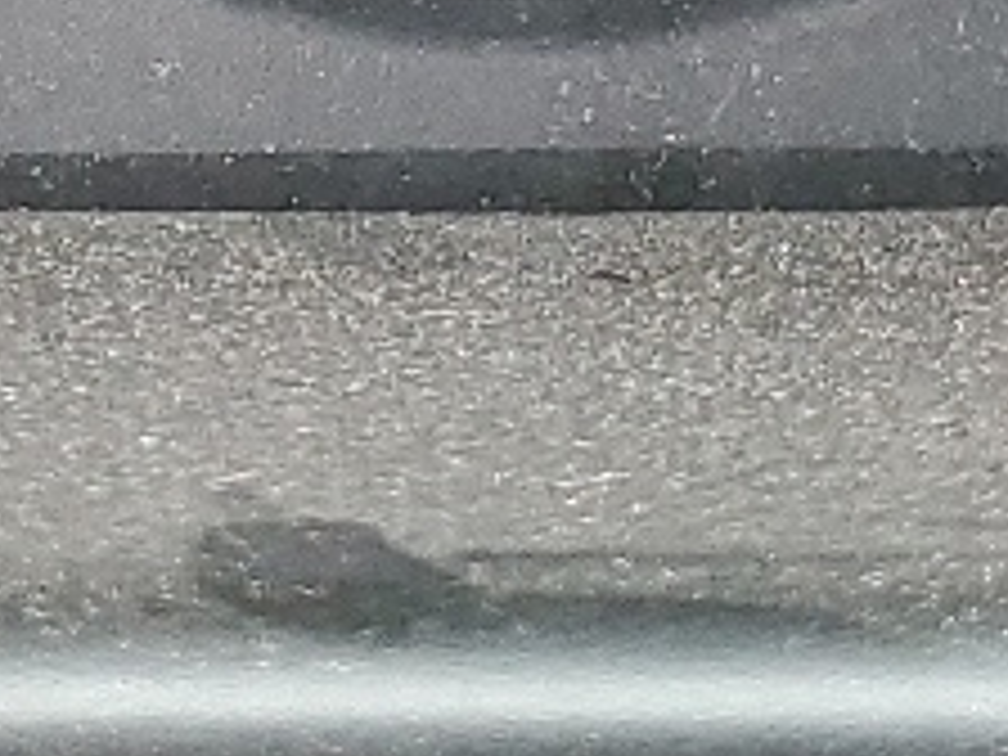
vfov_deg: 7.3
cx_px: 450
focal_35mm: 186
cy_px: -1278
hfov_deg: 10.6
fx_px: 5416
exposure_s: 1/60.2
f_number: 1.5
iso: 151
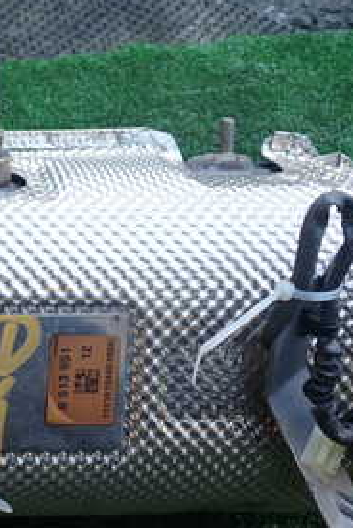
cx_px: -56
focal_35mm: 68
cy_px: 271
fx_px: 998
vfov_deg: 29.6
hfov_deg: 19.1
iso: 100
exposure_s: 1/100
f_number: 2.3
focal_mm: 5.4
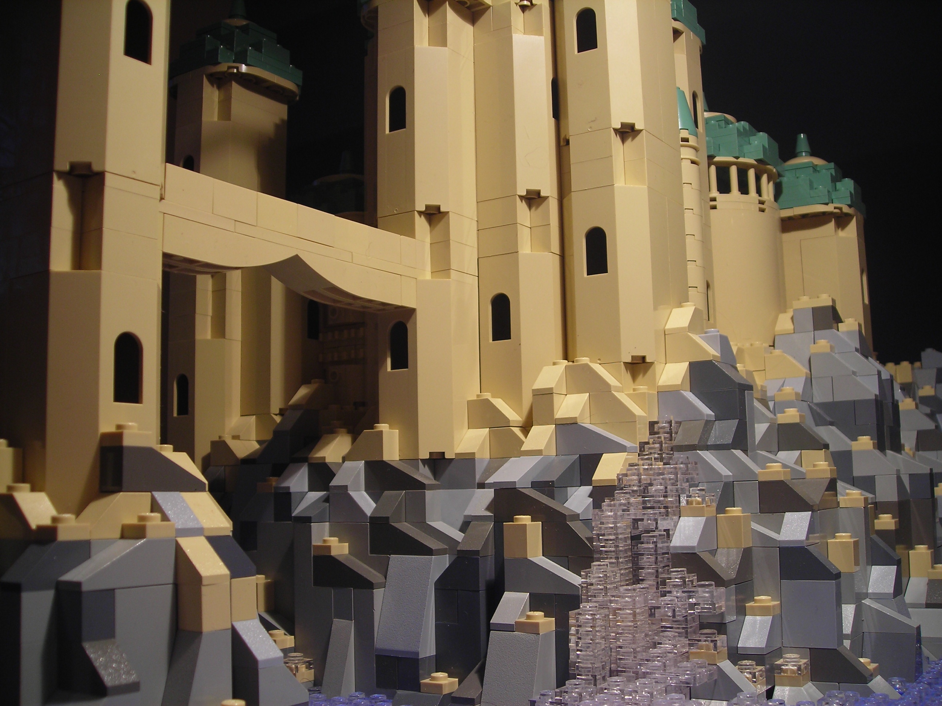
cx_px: 471
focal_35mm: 38
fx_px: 1034
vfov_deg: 37.7
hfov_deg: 49.0
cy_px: 353
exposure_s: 1/22
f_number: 3.2
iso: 50
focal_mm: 6.3
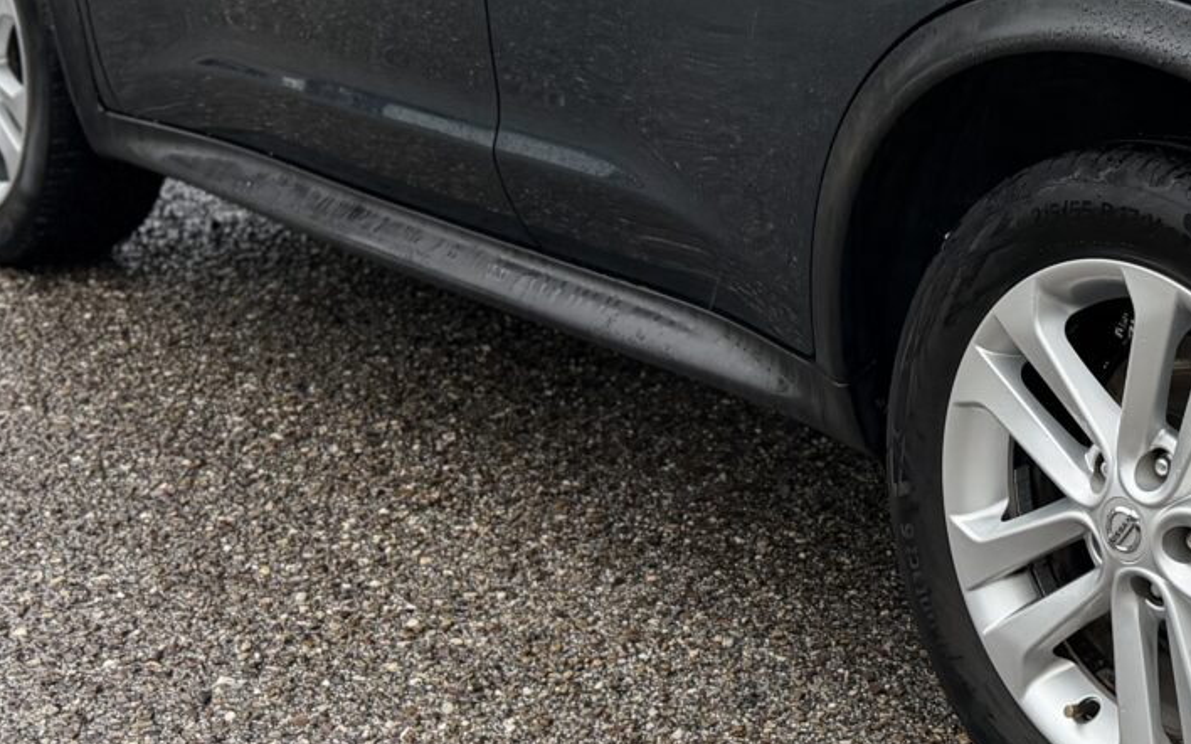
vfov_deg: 18.0
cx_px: 1147
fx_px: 2239
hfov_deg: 28.3
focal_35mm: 69
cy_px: -136
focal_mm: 6.76
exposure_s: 1/232
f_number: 1.78
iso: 200
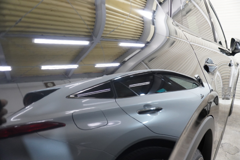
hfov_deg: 73.7
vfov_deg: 53.2
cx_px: 120
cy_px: 80
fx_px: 160
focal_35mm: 24
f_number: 3.5
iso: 1250
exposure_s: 1/30
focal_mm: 16
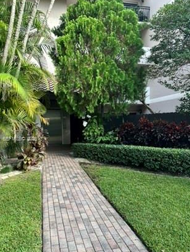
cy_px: 139
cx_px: 87
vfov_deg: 63.2
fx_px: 205
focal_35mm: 28
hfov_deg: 49.8
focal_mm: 6.86
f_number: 1.78
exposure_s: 1/424
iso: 80
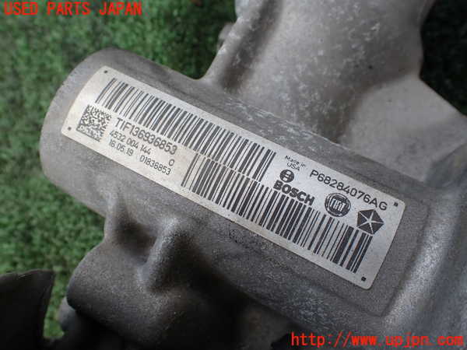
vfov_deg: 46.8
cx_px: 234
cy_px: 175
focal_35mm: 30
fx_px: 405
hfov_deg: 60.0
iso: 100
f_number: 3.2
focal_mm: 5.4
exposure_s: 1/200
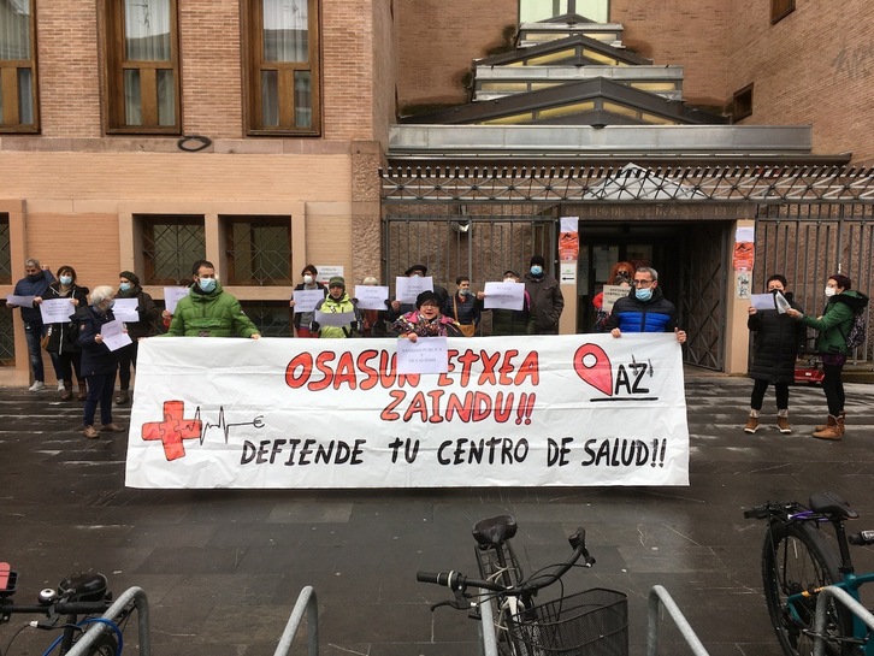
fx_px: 732
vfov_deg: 48.3
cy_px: 328
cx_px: 437
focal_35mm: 29
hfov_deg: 61.6
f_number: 2.2
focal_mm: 4.15
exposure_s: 1/185
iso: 25
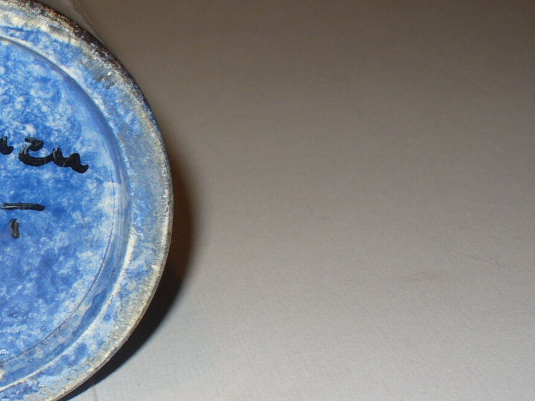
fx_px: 1329
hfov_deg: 21.5
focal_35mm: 86
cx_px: -60
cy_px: 187
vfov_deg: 17.2
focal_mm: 6.1
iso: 80
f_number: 2.8
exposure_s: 1/30
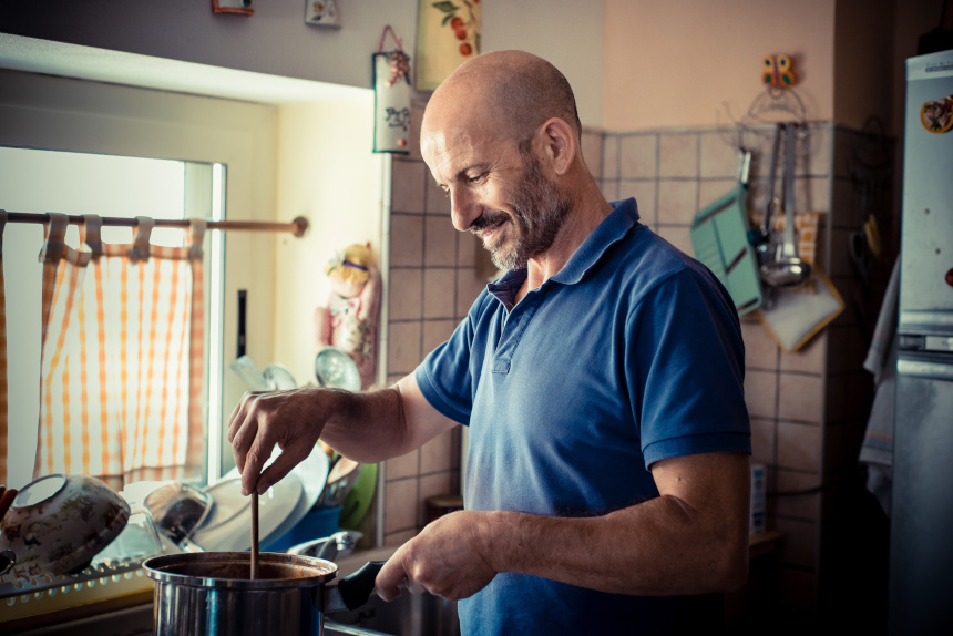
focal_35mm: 50
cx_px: 476
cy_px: 318
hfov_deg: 39.6
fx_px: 1324
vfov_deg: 27.0
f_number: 2.5
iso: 1250
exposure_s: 1/250
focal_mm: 50
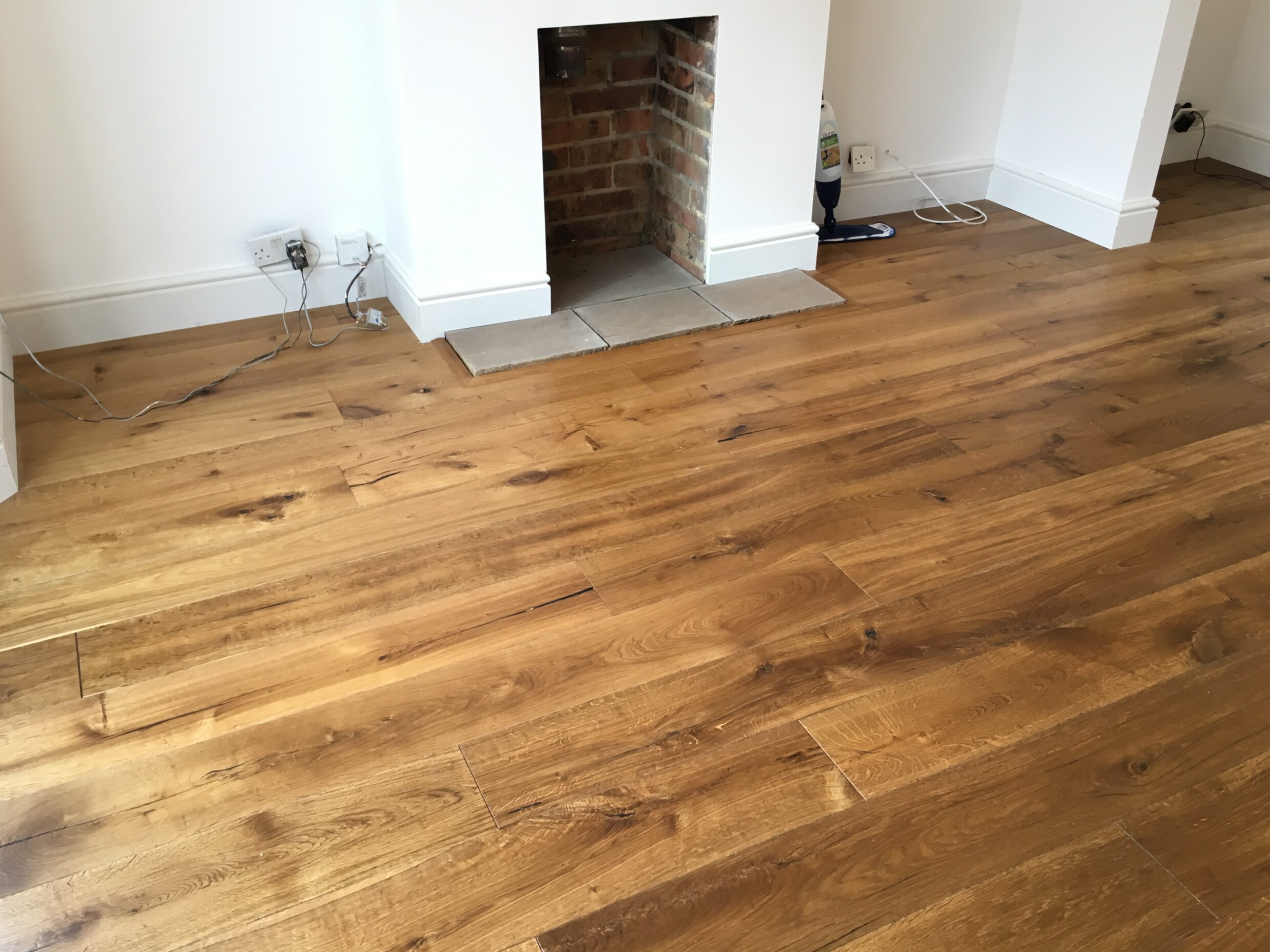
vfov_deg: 46.8
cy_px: 465
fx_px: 1101
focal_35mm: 30
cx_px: 640
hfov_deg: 60.0
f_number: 2.2
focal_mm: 4.15
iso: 64
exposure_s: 1/33
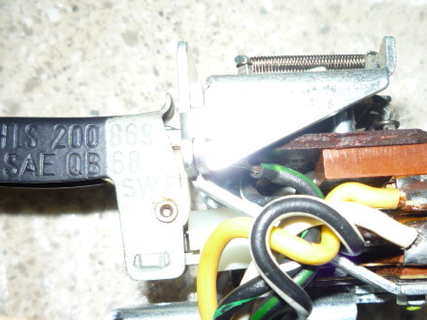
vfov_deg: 33.4
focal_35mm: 43
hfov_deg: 43.3
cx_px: 280
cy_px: 205
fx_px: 530
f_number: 4
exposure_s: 1/30
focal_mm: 5.2
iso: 100
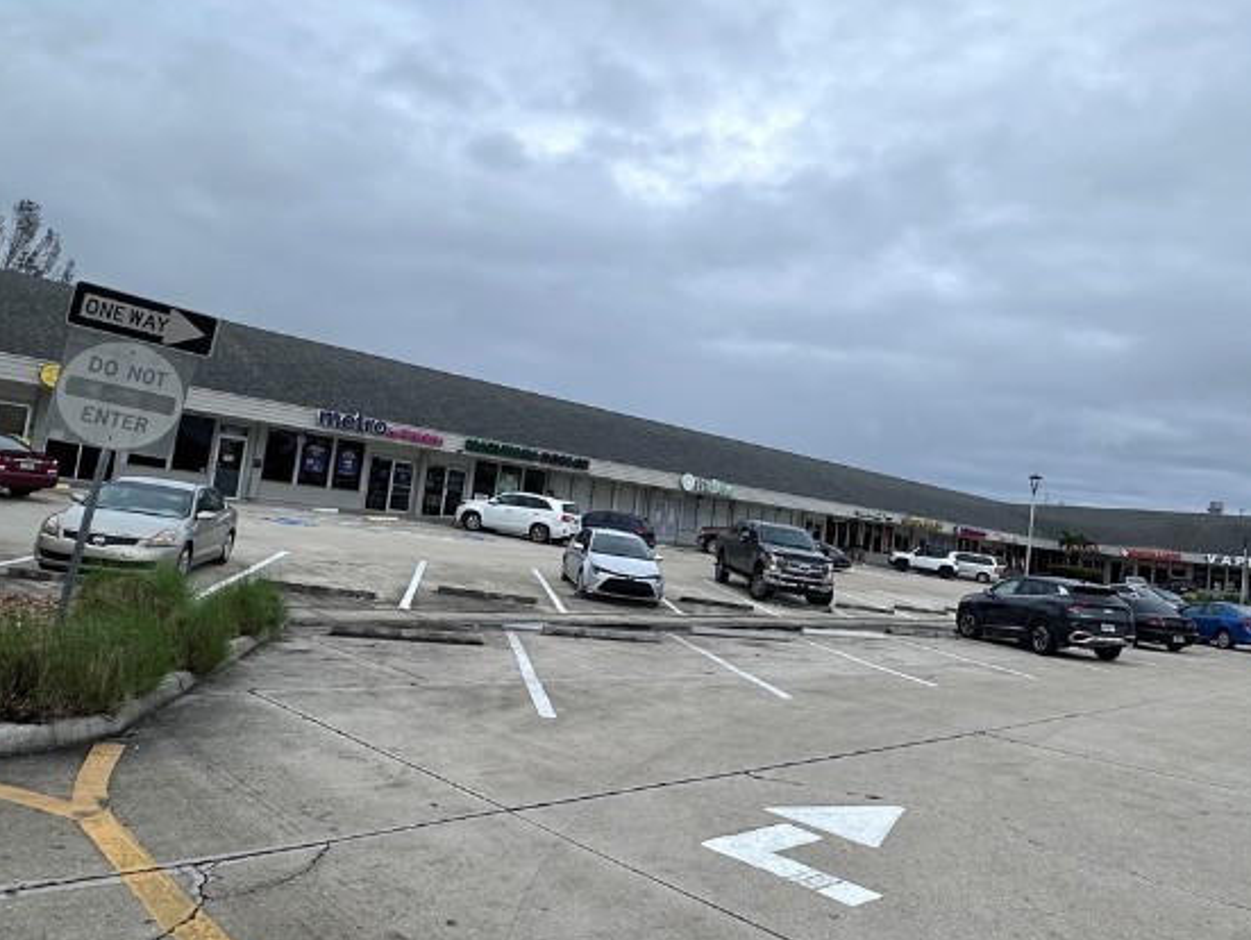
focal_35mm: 26
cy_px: 454
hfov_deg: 66.7
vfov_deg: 53.1
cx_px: 738
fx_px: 940
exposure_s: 1/1103
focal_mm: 2.22
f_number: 2.2
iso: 40
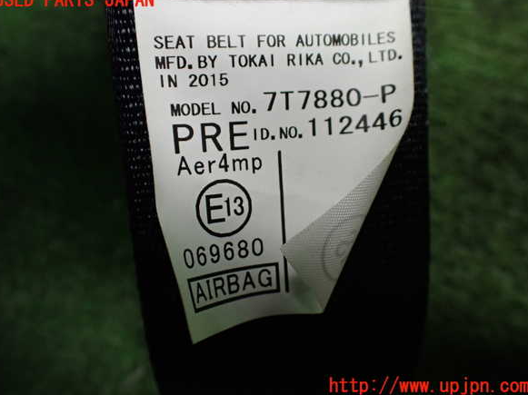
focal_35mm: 31
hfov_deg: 58.4
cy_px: 193
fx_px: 473
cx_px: 262
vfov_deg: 45.4
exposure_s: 1/125
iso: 400
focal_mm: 5.4
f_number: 2.3
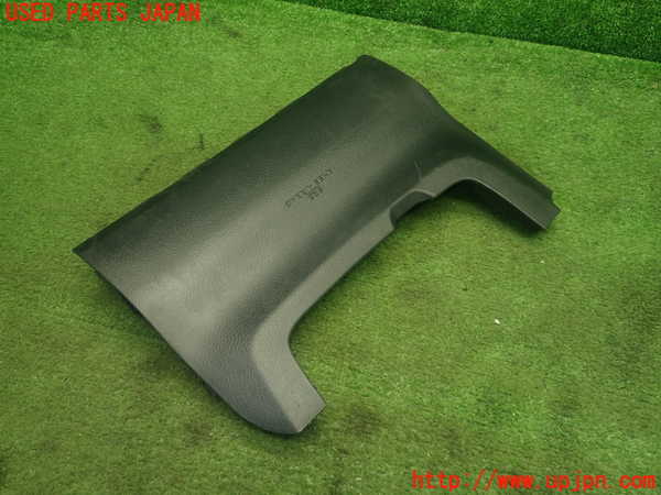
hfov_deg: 60.0
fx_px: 573
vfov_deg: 46.8
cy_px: 248
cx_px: 330
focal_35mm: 30
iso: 200
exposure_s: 1/40
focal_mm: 5.4
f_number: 2.3
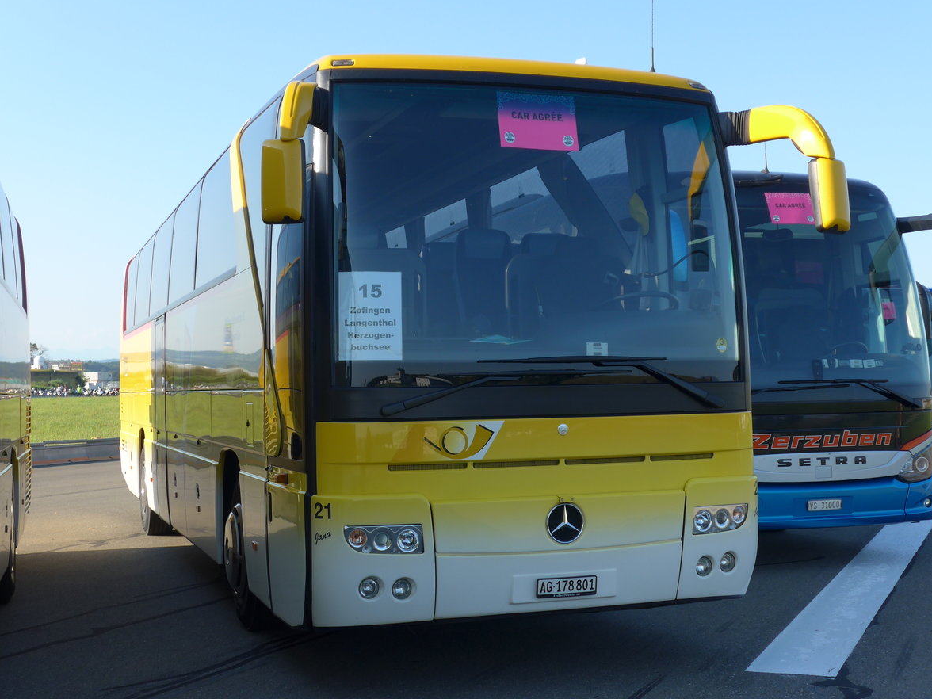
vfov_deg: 29.1
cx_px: 475
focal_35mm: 50
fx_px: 1346
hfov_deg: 38.2
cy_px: 352
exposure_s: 1/500
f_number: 3.2
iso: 80
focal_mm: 10.1
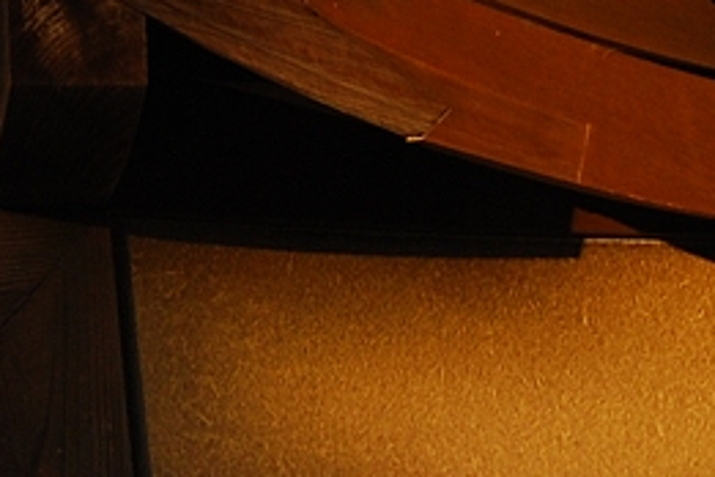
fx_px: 4537
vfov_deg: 5.8
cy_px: -657
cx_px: -356
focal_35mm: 228
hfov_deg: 8.8
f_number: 5
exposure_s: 1/320
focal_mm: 31
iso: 160
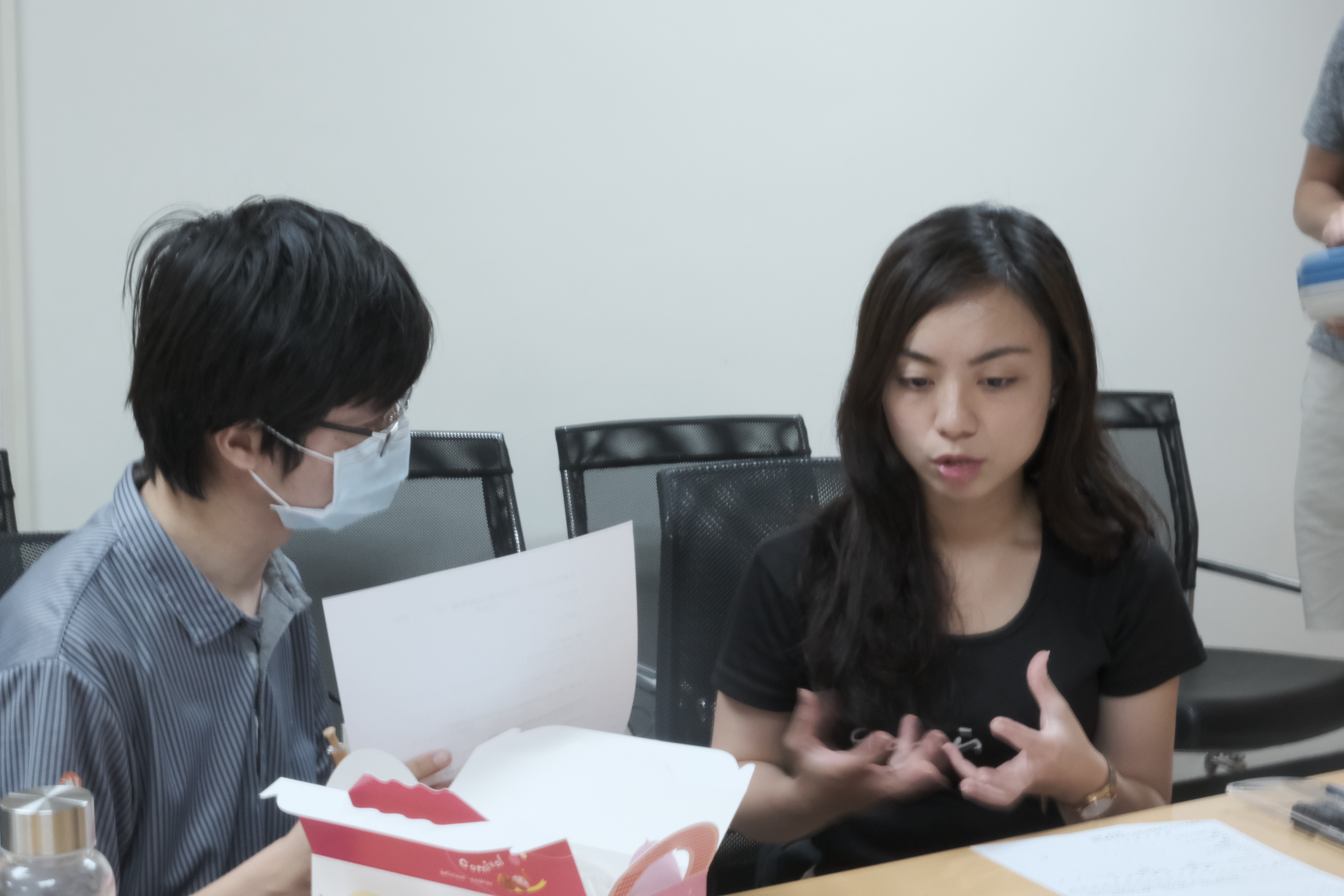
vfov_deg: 27.5
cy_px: 448
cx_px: 672
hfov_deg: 40.3
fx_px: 1829
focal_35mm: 49
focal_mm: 32.9
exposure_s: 1/3.5
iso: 3200
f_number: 22
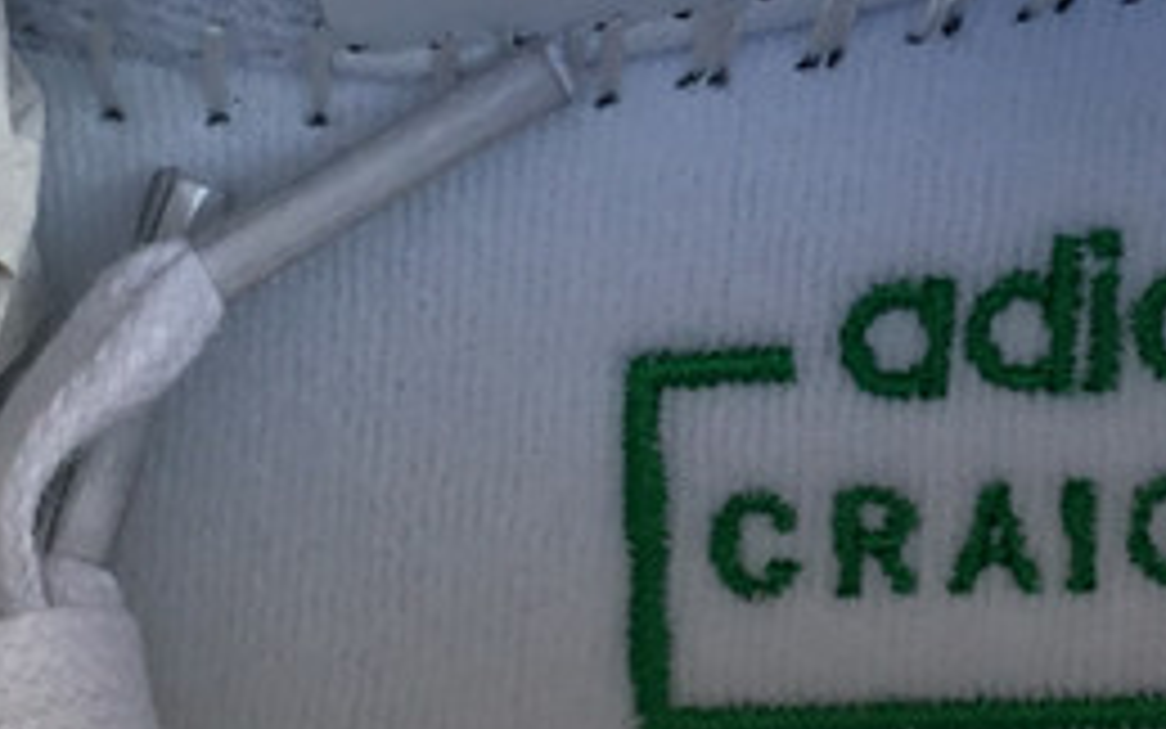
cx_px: 846
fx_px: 3623
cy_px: 290
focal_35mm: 114
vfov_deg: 11.5
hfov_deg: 18.2
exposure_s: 1/208
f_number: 2.4
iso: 25
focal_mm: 3.3
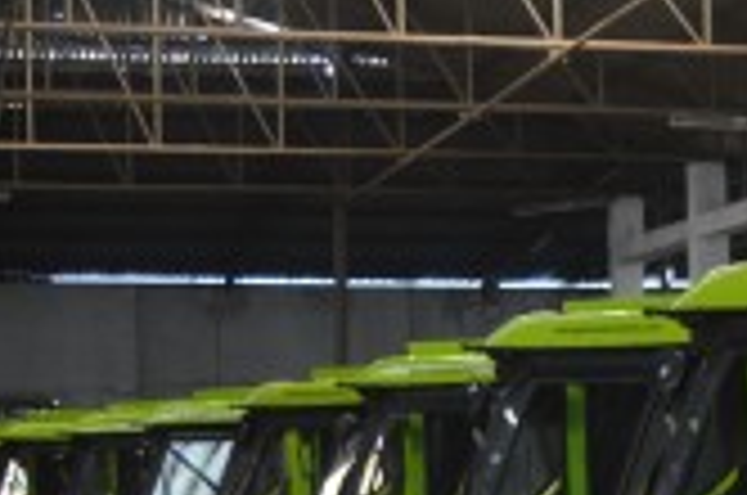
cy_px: 533
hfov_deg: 17.2
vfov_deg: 11.9
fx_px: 2340
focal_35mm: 113
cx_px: 927
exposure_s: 1/20
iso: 400
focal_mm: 26
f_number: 4
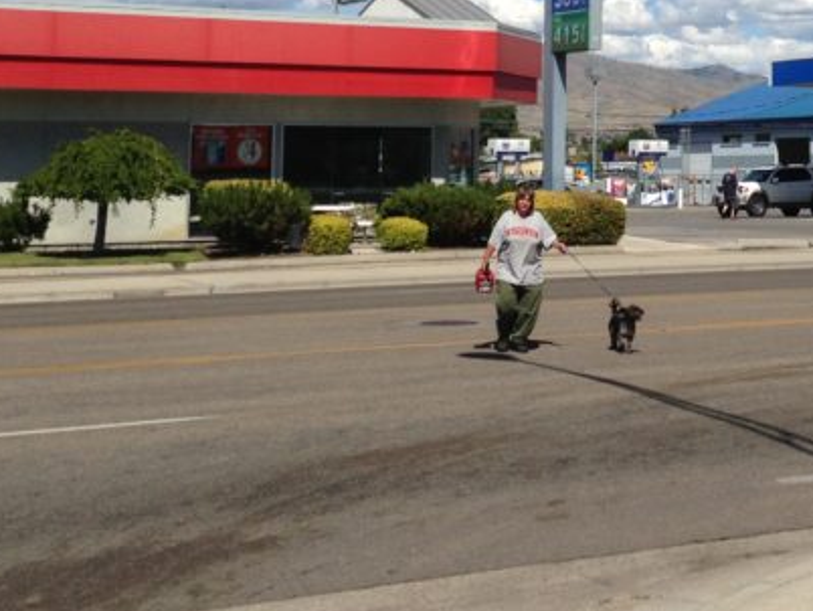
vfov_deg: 17.2
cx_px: 665
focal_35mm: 84
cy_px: -4
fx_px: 1974
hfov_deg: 22.9
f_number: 2.4
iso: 50
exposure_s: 1/2710
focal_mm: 4.13
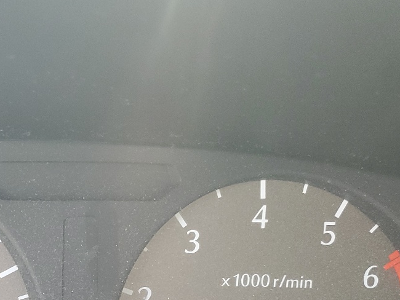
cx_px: -48
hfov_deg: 27.5
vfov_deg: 21.4
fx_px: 740
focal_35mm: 64
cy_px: 352
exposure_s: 1/120
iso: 73
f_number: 1.5
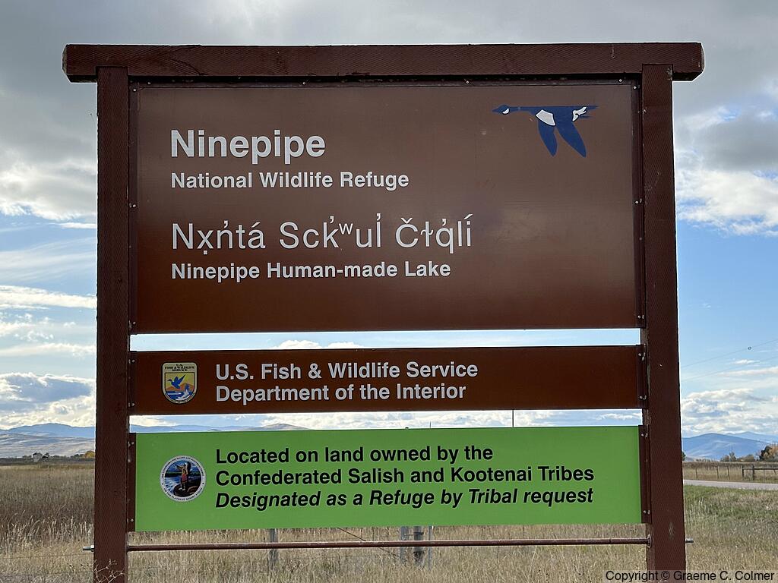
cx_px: 389
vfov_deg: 30.3
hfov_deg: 39.7
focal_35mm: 48
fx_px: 1079
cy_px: 292
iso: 64
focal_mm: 6.86
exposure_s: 1/3257
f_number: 1.78
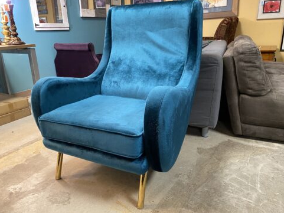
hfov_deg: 65.3
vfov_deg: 51.4
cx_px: 141
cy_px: 104
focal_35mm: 27
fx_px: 222
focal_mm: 4.25
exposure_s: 1/60
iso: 500
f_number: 1.8
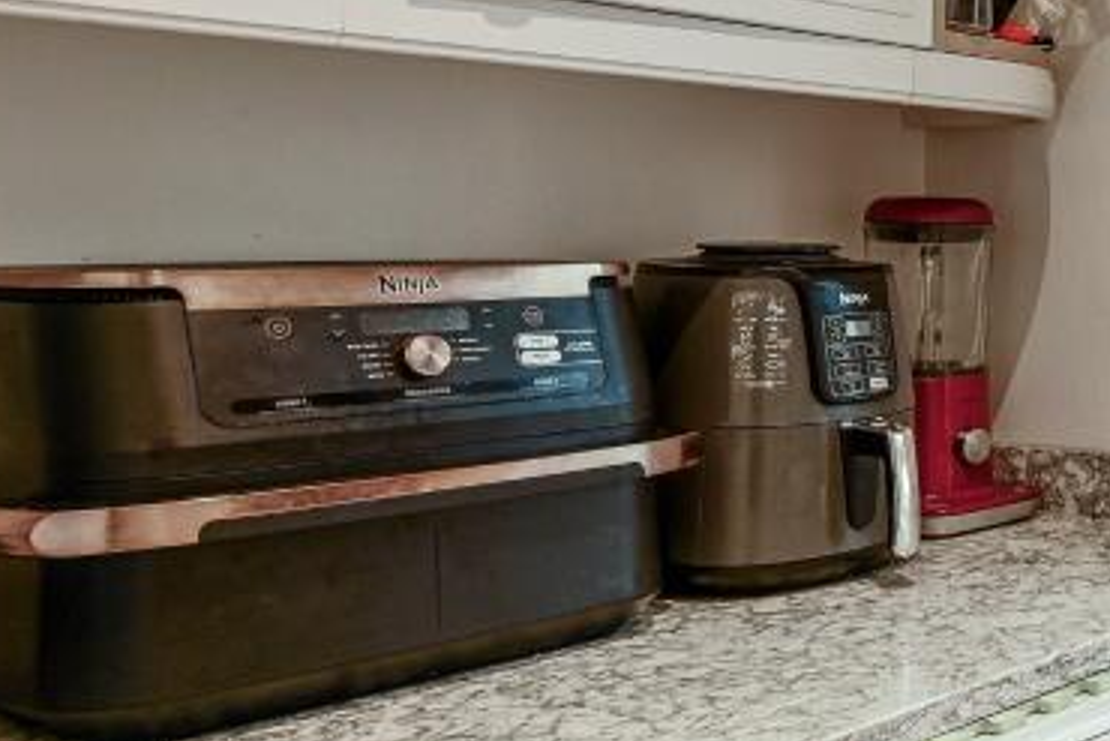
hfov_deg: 30.6
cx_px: 1497
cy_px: 226
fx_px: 1492
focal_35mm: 48
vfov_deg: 27.7
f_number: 9
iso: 100
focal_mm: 17.5
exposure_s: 1/2
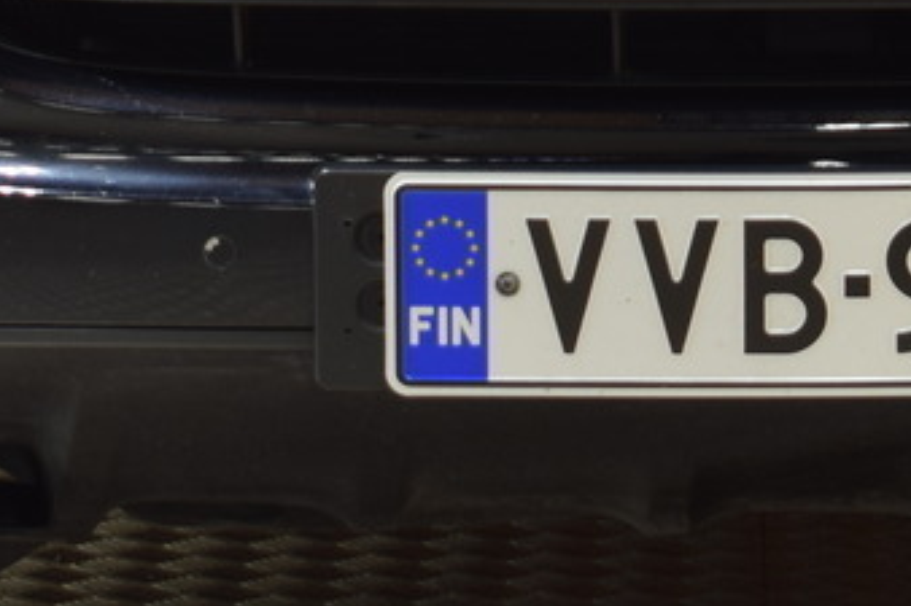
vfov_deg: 4.1
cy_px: -547
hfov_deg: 6.2
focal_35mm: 331
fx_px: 8372
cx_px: 792
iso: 100
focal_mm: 46
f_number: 5.6
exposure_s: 1/6
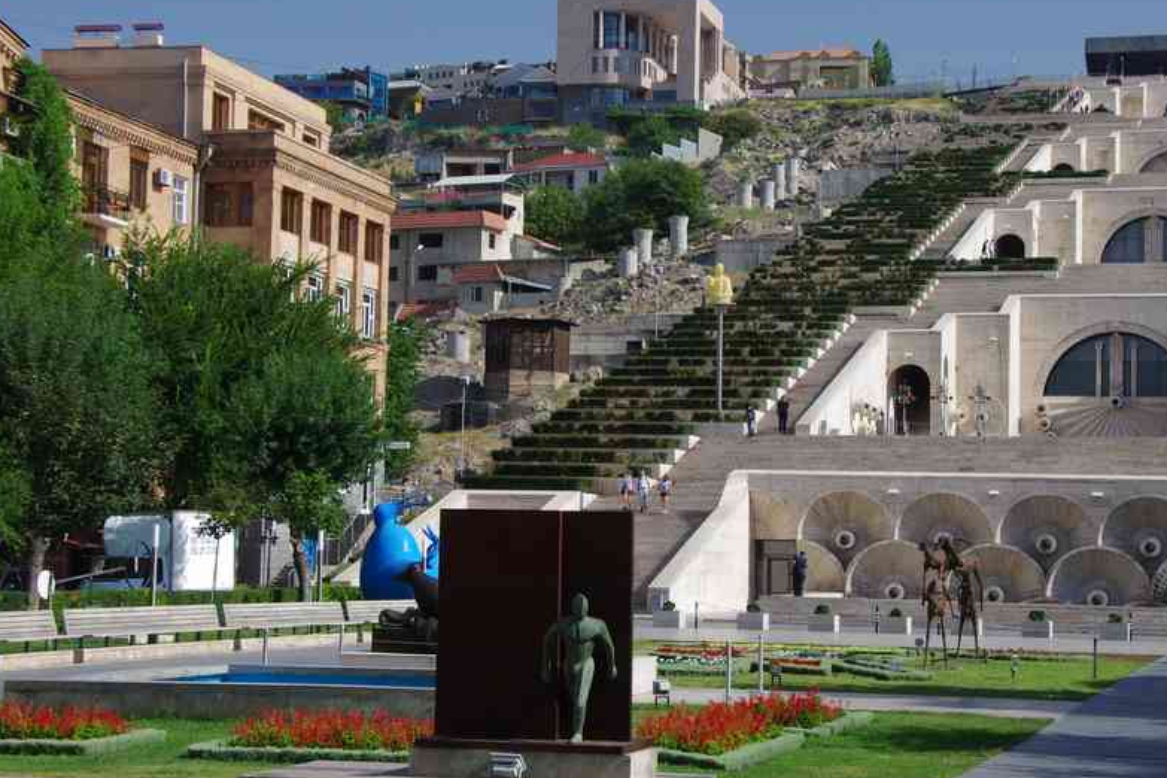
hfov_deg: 27.2
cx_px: 634
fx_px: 2407
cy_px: 332
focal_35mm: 74
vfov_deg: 18.4
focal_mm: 38.8
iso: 100
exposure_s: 1/30
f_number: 11
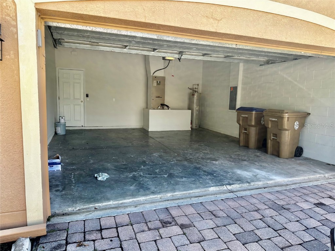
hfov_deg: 71.6
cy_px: 126
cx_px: 168
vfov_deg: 56.8
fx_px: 232
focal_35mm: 24
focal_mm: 6.86
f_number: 1.78
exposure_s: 1/650
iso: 80
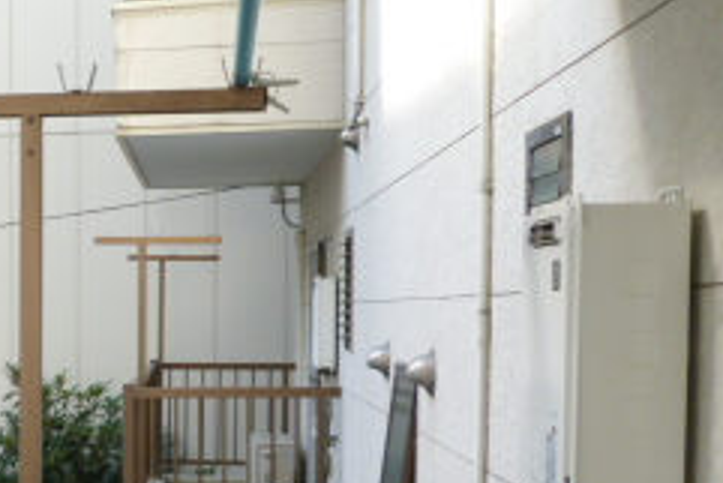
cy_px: 378
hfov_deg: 25.6
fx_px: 1387
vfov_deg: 19.6
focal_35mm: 69
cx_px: -186
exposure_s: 1/100
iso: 80
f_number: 2.8
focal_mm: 4.5
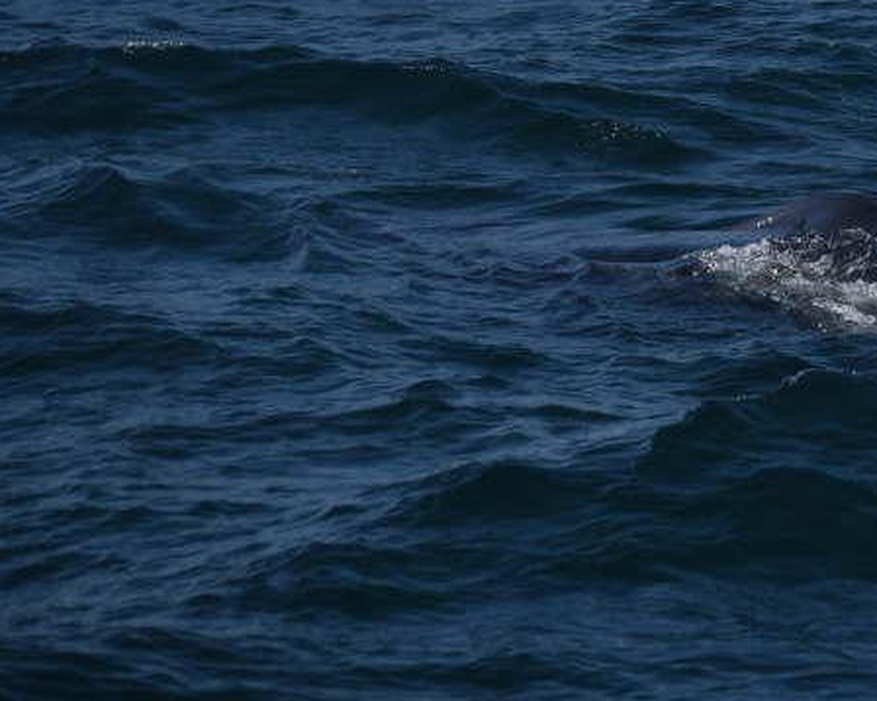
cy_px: 202
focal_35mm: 380
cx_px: 834
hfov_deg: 5.1
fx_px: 9859
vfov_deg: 4.1
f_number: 4.8
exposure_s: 1/4000
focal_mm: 112
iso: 200
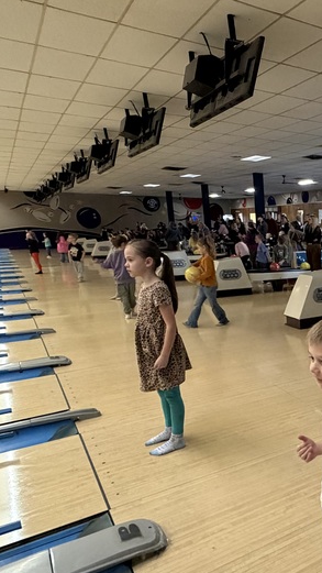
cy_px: 333
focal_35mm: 30
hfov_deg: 32.7
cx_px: 378
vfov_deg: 63.9
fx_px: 455
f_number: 2.2
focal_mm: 2.22
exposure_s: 1/60
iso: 500
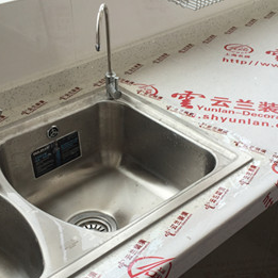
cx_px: 170
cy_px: 185
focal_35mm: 54
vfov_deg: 31.4
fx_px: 491
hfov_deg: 31.5
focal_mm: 4.15
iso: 32
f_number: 2.2
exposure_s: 1/384
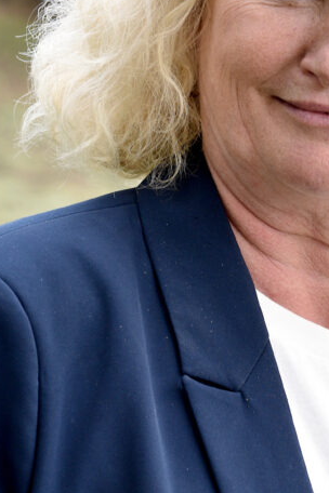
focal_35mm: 265
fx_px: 3632
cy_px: 234
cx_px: 314
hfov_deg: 5.2
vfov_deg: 7.8
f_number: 7.1
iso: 400
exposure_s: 1/125
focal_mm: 105
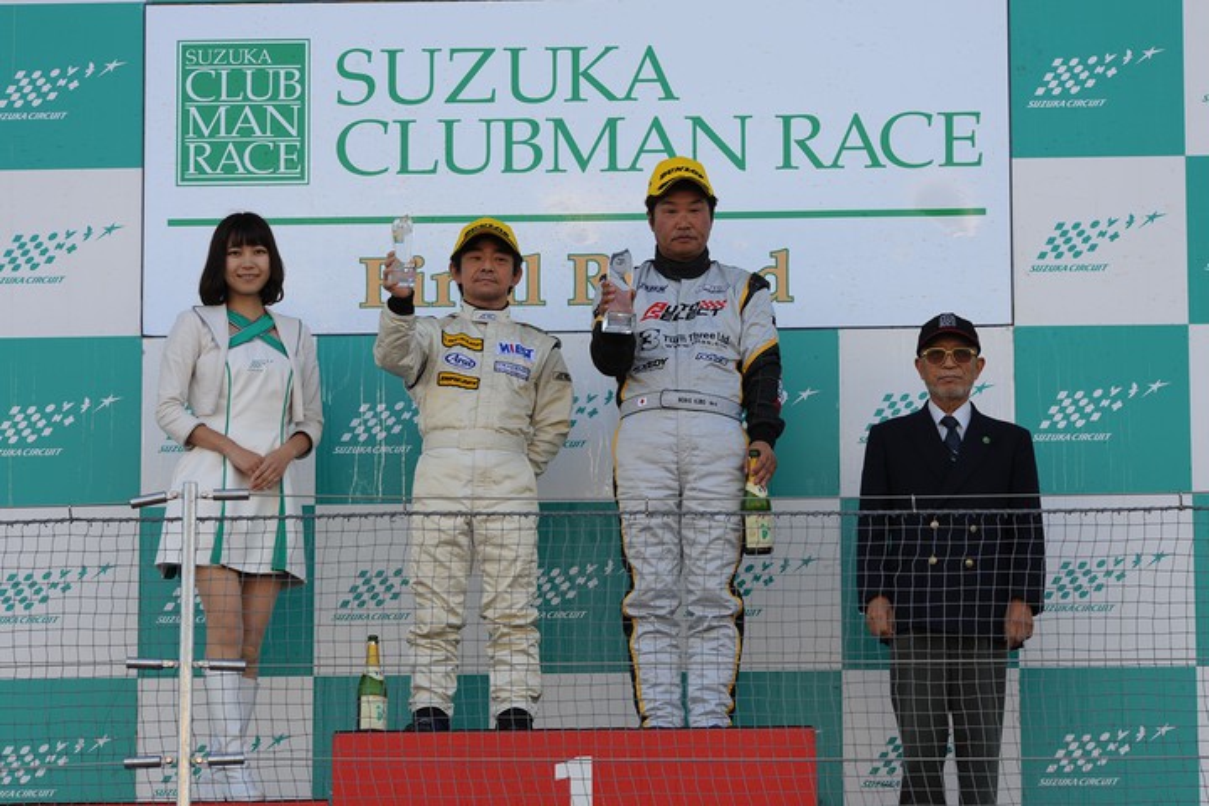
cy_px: 403
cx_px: 604
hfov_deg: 11.4
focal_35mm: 180
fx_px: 6045
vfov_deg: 7.6
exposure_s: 1/90
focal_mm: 180
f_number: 8
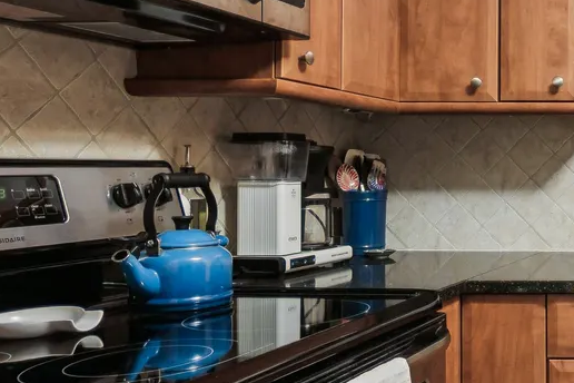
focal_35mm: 44
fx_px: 702
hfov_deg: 33.2
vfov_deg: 30.5
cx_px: 740
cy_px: 176
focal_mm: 14
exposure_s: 1/2.5
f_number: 10
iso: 100
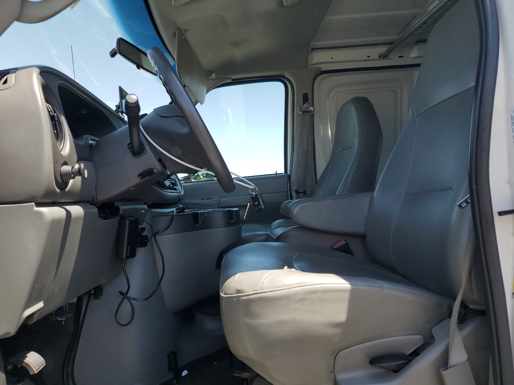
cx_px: 257
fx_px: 386
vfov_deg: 53.1
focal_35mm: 26
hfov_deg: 67.3
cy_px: 192
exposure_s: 1/909
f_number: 1.5
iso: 50
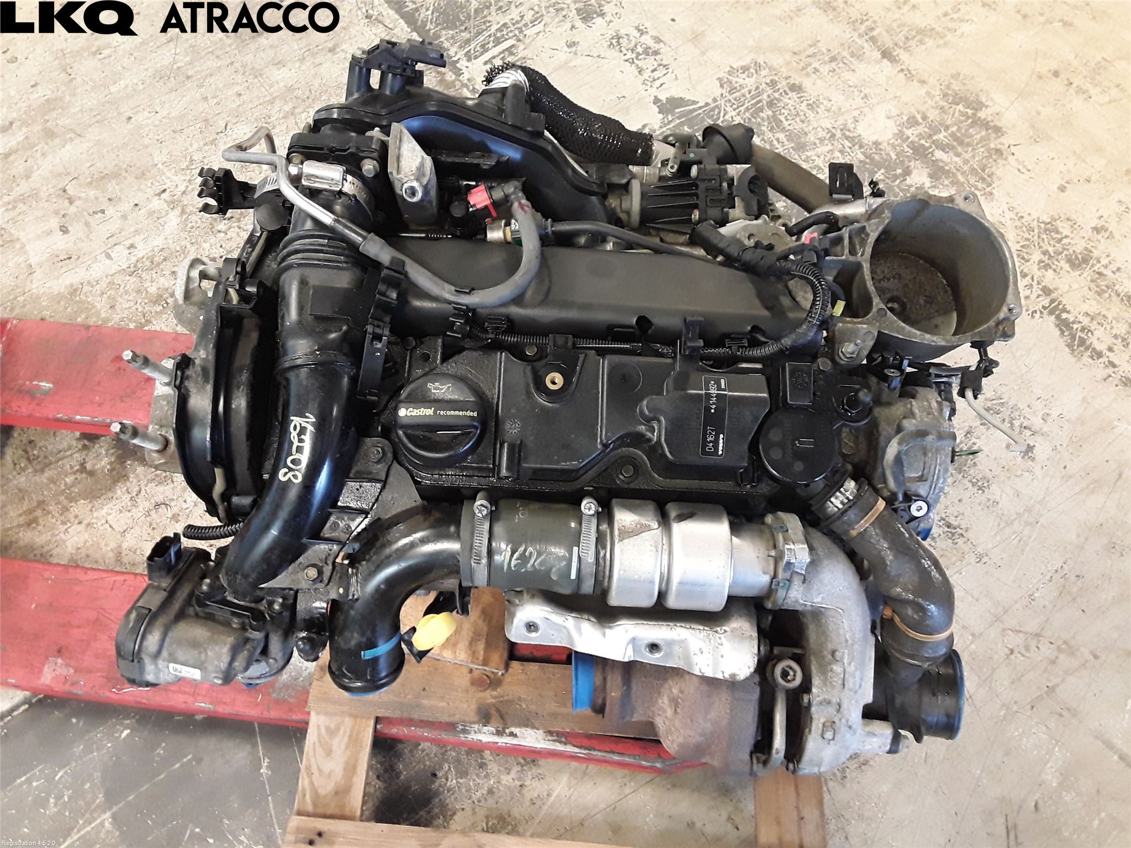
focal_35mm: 28
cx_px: 566
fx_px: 915
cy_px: 424
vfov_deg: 49.7
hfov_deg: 63.4
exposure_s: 1/33
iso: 200
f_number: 1.9
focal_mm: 2.91
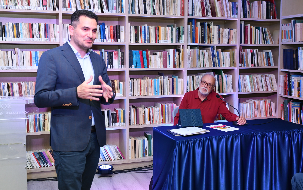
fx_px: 363
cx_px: 152
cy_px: 89
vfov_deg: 29.2
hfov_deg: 45.3
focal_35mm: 44
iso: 800
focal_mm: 29
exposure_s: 1/160
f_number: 4
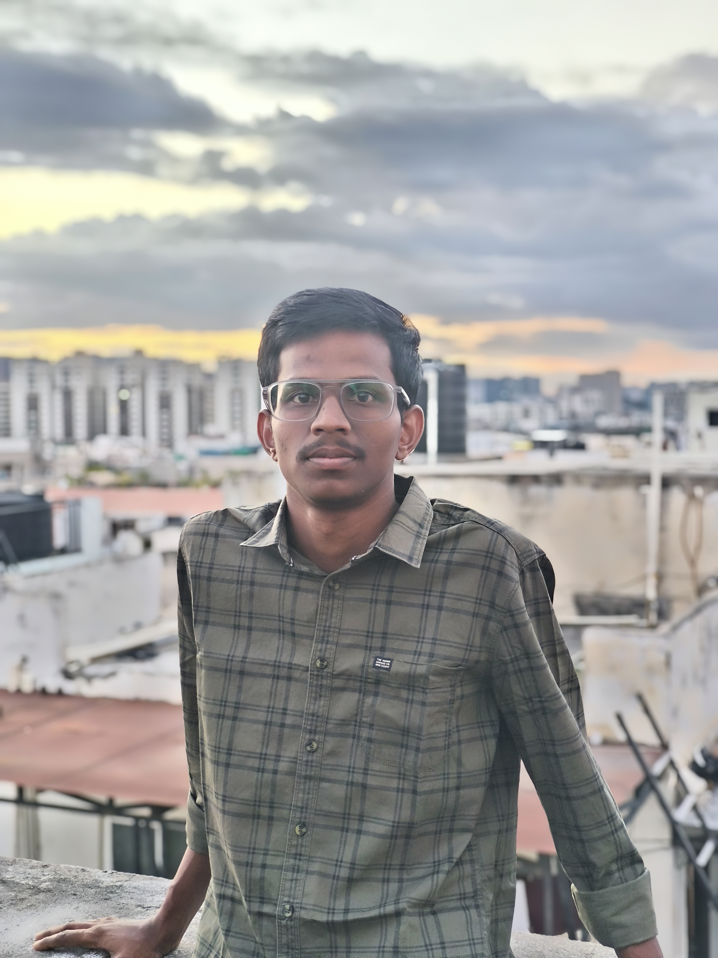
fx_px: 1383
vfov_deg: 38.2
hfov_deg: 29.1
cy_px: 479
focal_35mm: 50
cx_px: 359
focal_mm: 7.1
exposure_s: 1/50
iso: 564
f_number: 1.85
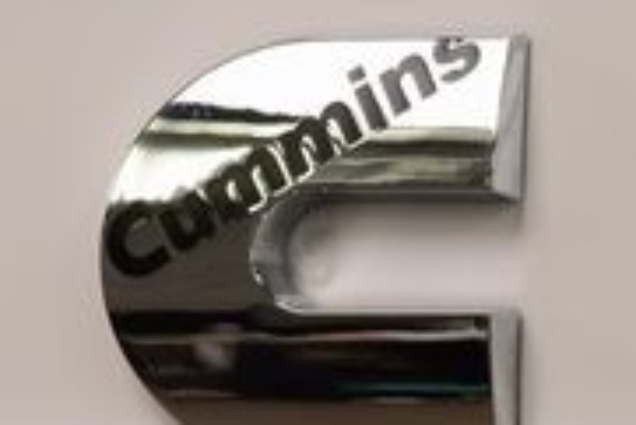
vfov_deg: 3.7
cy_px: 318
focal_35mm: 371
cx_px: 387
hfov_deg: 5.6
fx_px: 6559
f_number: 8
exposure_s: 1/50
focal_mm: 70
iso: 400
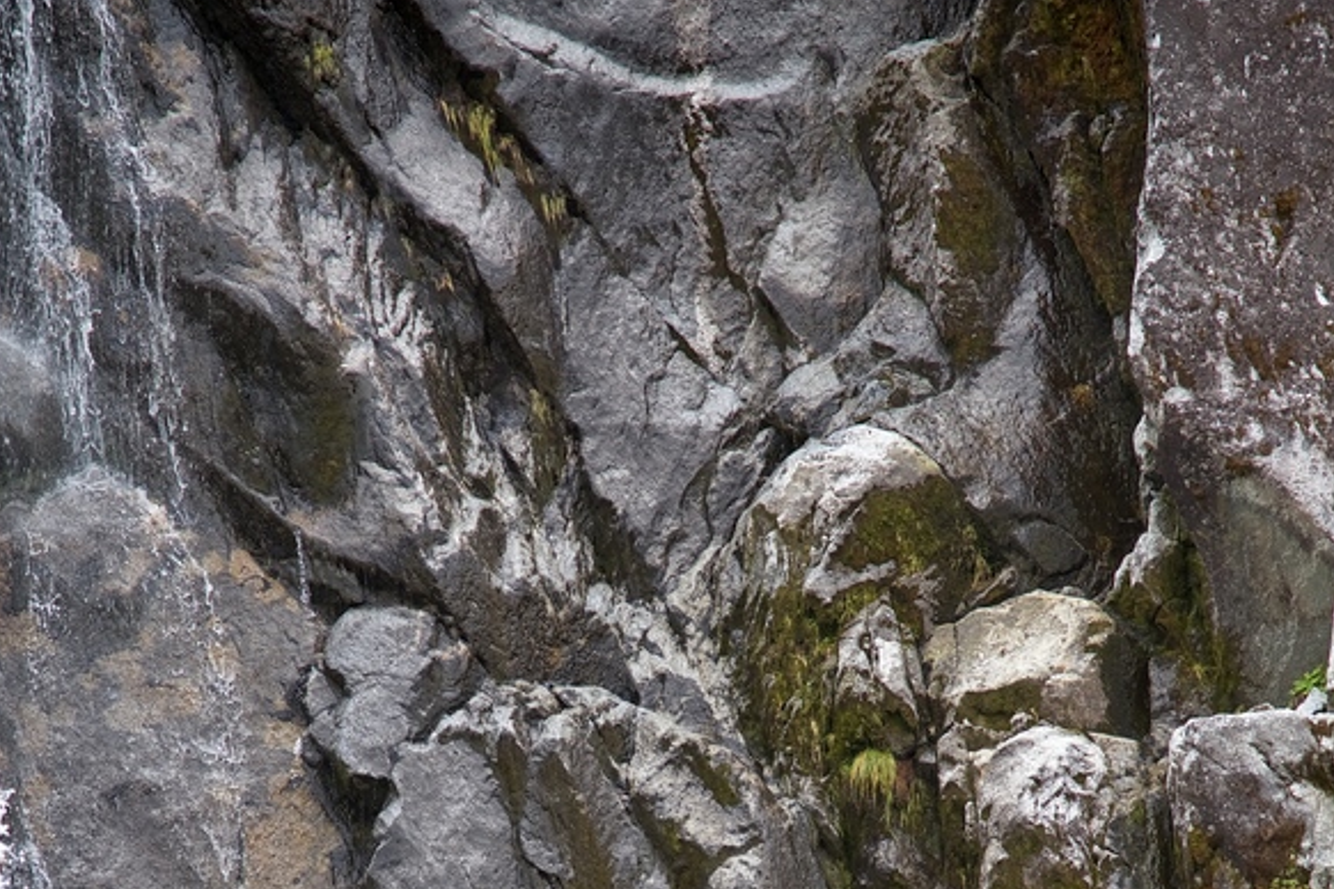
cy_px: 942
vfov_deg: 5.2
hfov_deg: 7.8
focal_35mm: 264
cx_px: 662
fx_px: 9782
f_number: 4
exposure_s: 1/250
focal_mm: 120
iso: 200
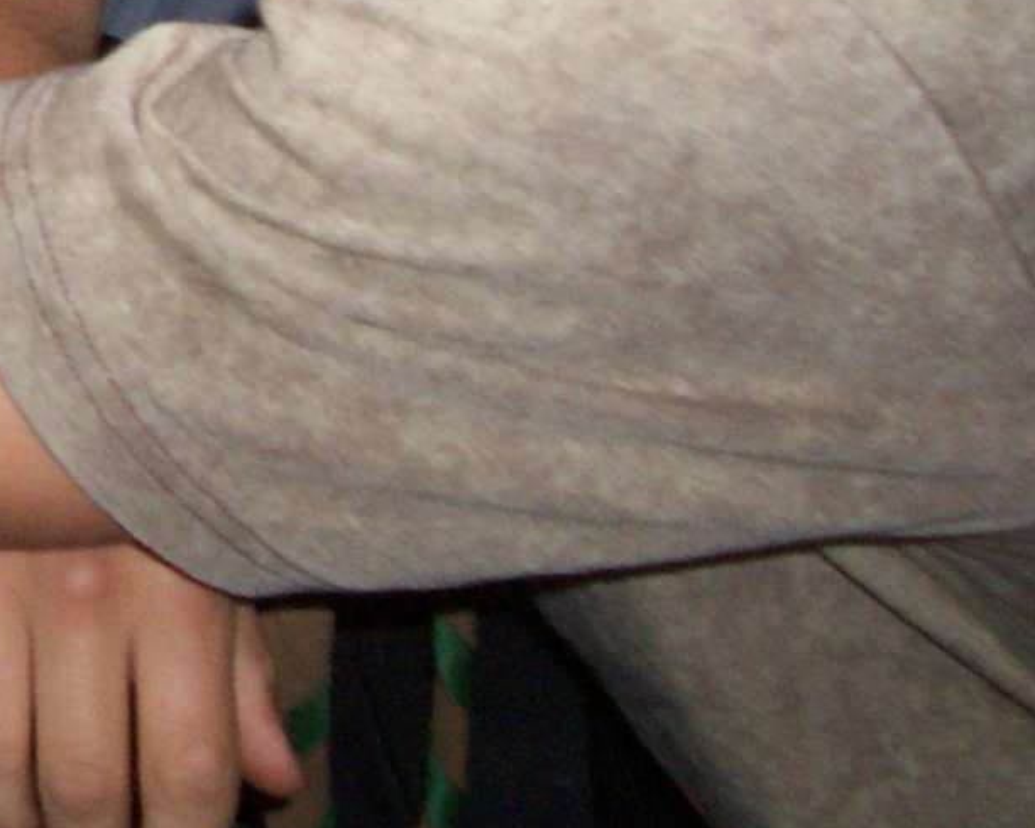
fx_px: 3524
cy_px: -403
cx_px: -594
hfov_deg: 15.2
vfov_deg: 12.7
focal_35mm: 115
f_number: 4.5
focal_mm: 5.9
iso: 140
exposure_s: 1/64
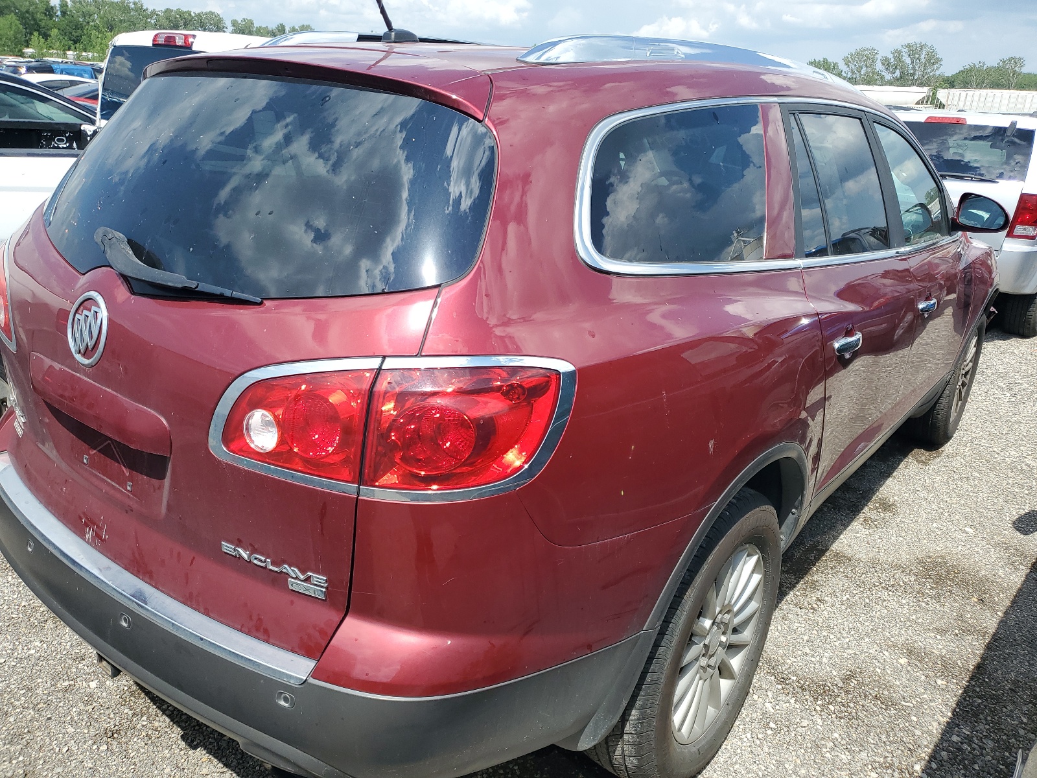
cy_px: 389
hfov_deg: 67.3
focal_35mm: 26
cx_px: 518
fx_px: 779
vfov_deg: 53.1
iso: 50
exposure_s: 1/2500
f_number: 1.5
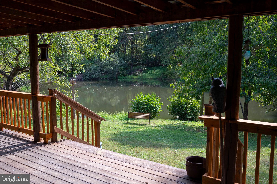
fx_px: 269
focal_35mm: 35
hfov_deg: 54.5
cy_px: 92
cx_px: 138
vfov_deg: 37.8
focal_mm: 35
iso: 1000
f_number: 10
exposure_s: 1/320
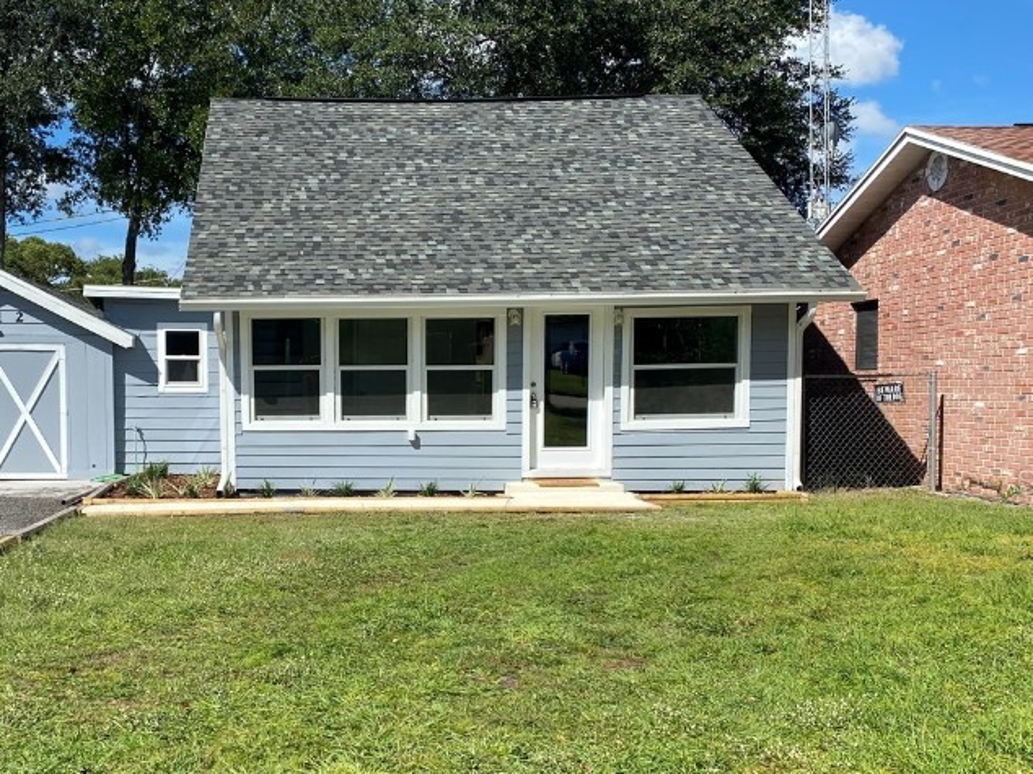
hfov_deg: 44.1
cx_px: 337
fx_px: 1253
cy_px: 481
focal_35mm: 42
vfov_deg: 34.2
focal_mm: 4.25
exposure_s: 1/2890
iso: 32
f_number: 1.8
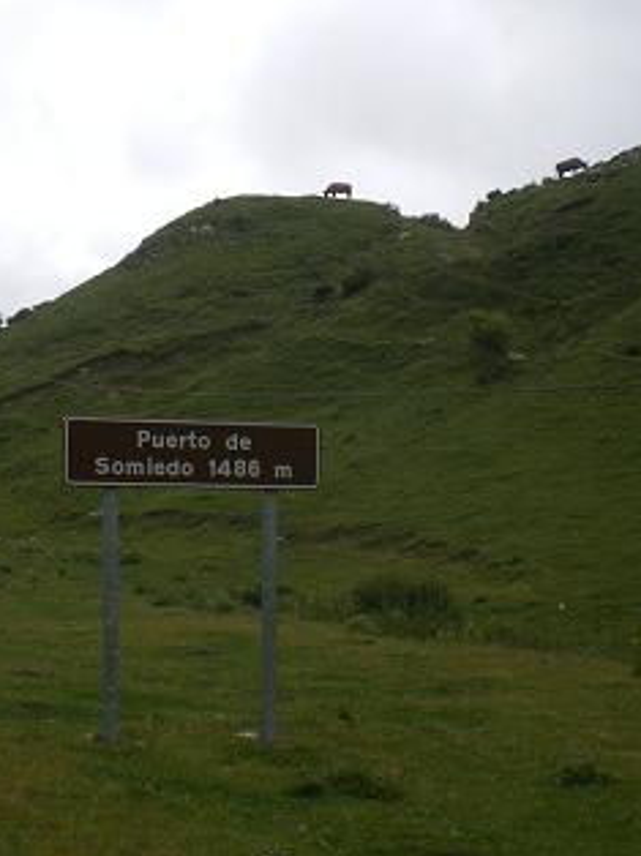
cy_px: 444
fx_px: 1582
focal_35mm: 64
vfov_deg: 30.3
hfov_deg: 22.9
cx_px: 251
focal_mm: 6.3
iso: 64
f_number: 4.6
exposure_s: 1/400
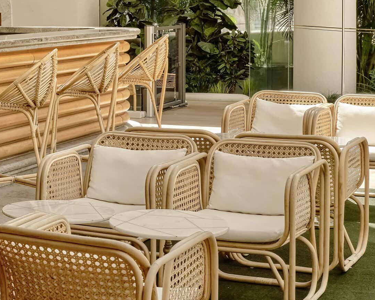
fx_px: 1076
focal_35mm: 97
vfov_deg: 15.6
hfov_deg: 18.9
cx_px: -55
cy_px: 12
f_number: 9
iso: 1250
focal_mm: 45
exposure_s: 1/100
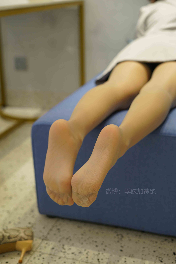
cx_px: 88
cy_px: 132
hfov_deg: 27.0
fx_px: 366
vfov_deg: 39.6
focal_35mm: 50
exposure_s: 1/60
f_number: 2.8
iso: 320
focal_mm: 50
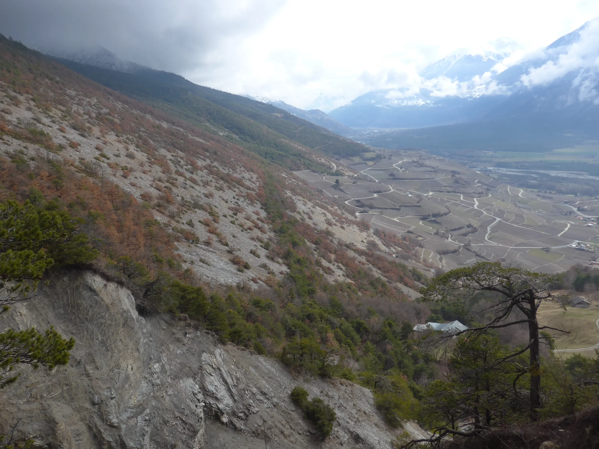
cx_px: 300
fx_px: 485
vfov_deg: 49.7
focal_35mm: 28
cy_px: 224
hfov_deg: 63.4
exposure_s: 1/1300
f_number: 2.8
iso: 80
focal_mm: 6
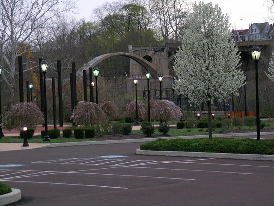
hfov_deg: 19.3
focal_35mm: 102
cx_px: 137
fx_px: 807
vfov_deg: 14.5
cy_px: 103
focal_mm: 21.1
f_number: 4.4
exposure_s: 1/121
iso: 122
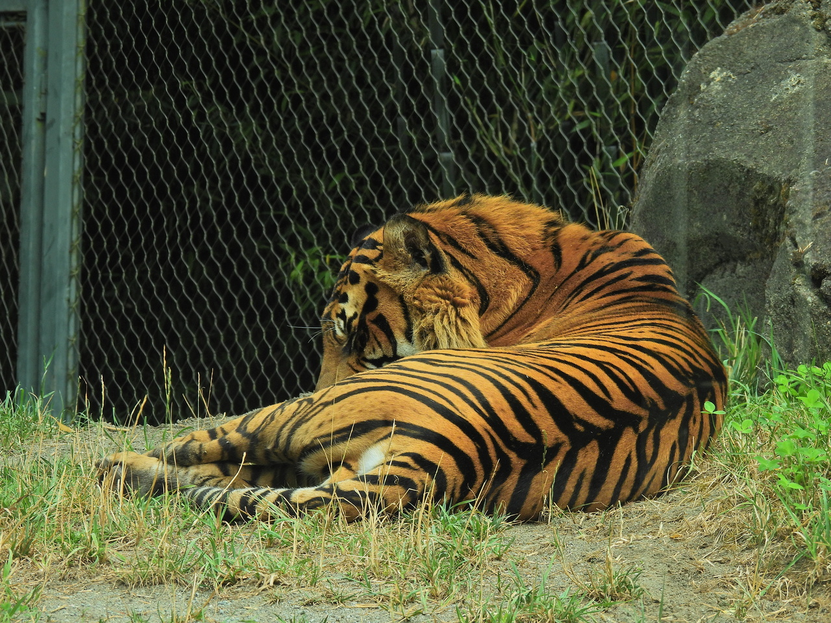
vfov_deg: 4.6
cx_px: 416
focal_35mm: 320
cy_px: 312
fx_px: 7682
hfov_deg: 6.2
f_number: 5
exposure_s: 1/160
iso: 100
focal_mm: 57.1
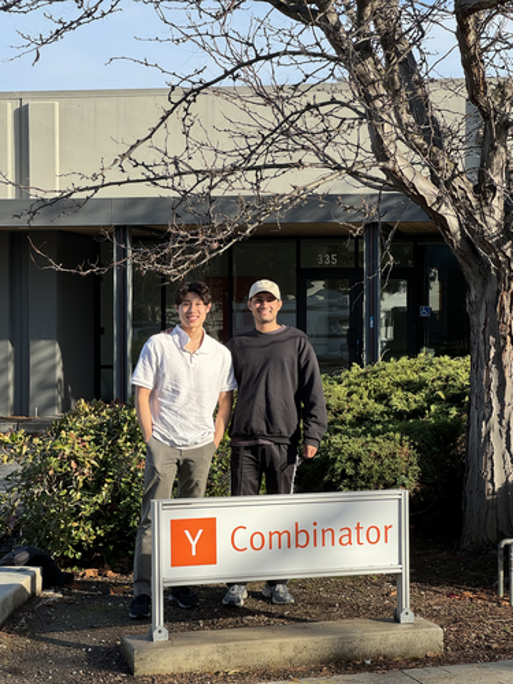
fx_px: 1521
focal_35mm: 77
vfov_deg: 25.3
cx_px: 256
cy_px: 342
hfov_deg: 19.1
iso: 25
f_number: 2.8
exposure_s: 1/331
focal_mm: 9
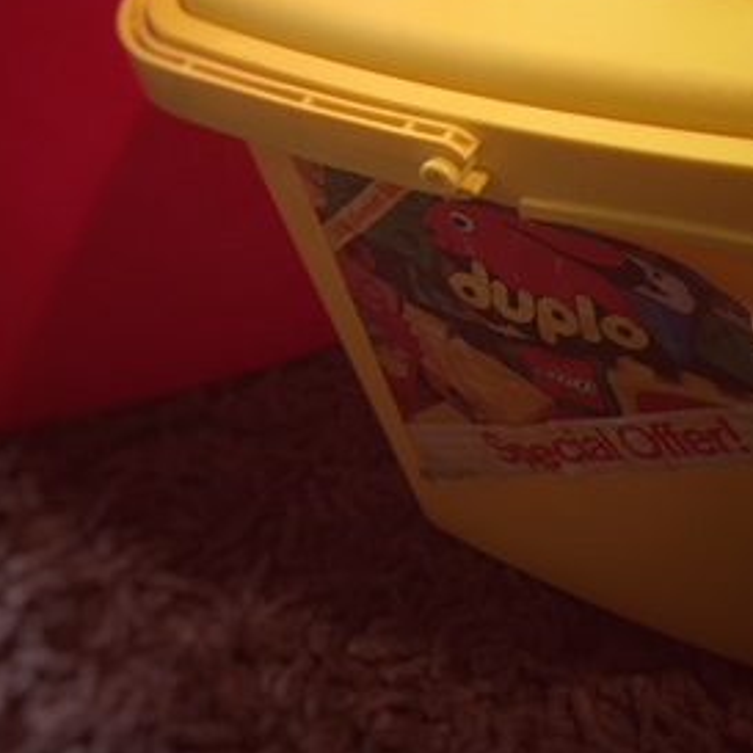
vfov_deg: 28.0
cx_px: 375
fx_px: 1477
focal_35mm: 60
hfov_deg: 28.6
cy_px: 141
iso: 80
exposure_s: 1/10
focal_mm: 4.15
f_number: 2.2
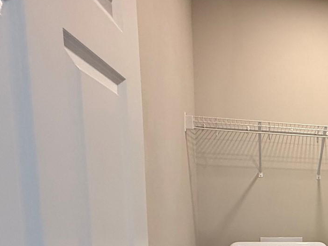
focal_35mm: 41
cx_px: 367
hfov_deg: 37.6
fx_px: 388
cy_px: 256
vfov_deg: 31.9
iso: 250
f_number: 2.2
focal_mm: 2.22
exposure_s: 1/120
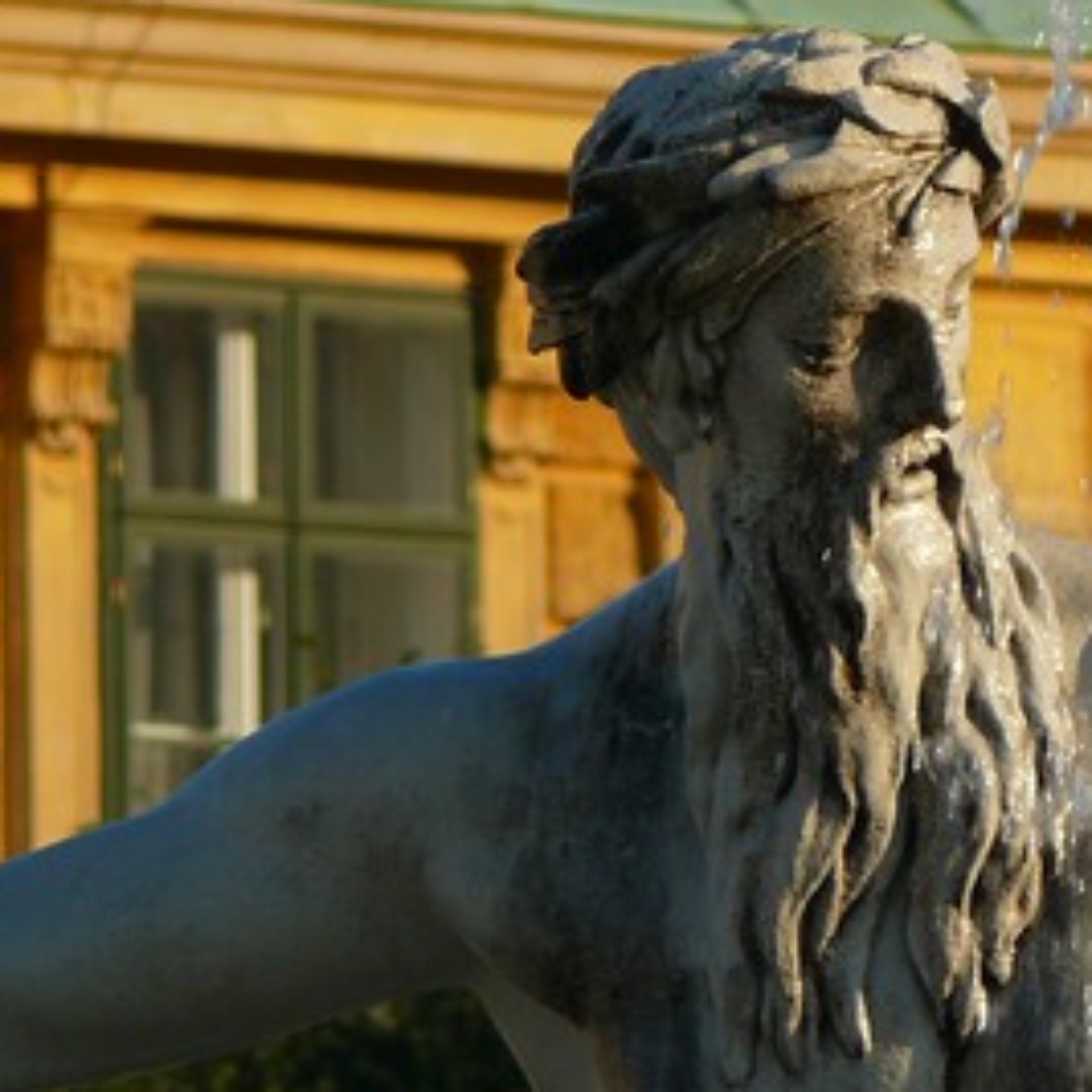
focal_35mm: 731
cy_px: 155
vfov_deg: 2.4
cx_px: 949
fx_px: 26090
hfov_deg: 2.4
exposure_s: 1/250
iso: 100
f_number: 4.5
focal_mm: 62.5
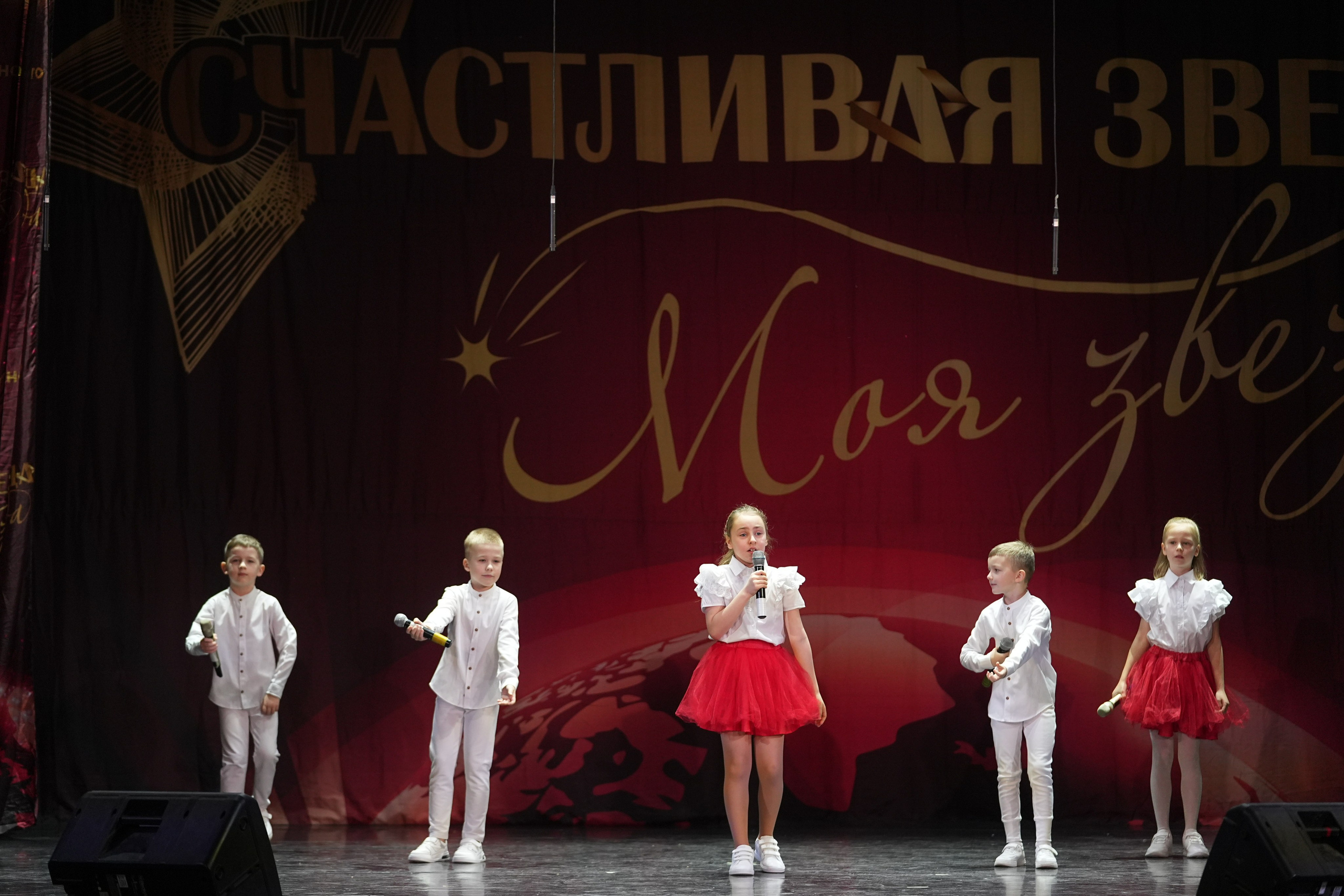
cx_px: 672
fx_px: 4181
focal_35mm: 112
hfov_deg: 18.3
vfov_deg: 12.2
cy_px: 448
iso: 2000
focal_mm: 112
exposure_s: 1/400
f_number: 2.8
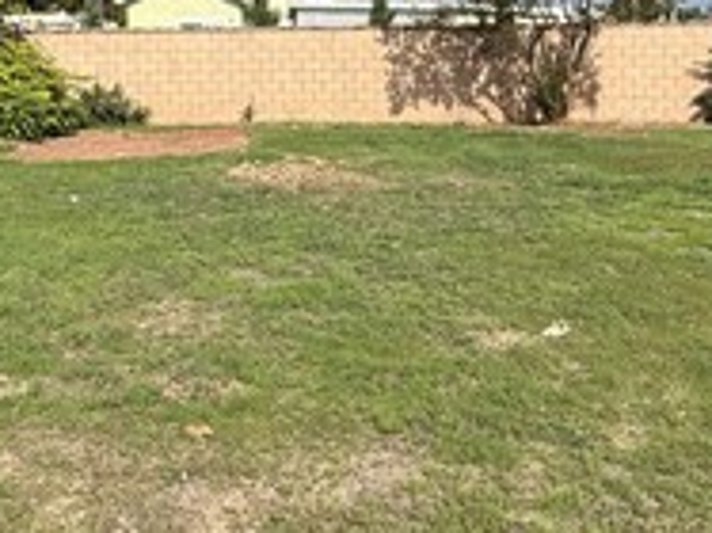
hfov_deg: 39.5
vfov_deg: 29.2
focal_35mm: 48
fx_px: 987
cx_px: 282
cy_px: 69
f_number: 2.2
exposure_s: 1/2841
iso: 50
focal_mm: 2.22
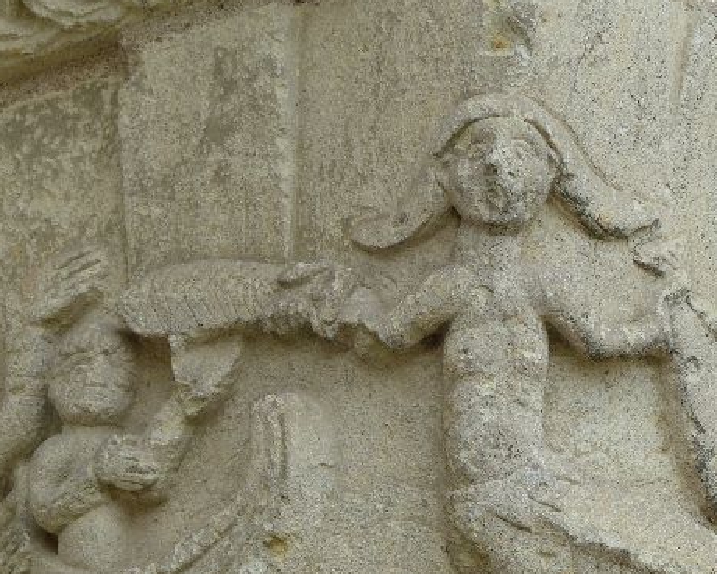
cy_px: 387
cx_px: 440
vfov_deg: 1.9
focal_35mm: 837
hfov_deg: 2.3
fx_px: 17762
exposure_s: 1/320
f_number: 4
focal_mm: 79.8
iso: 100
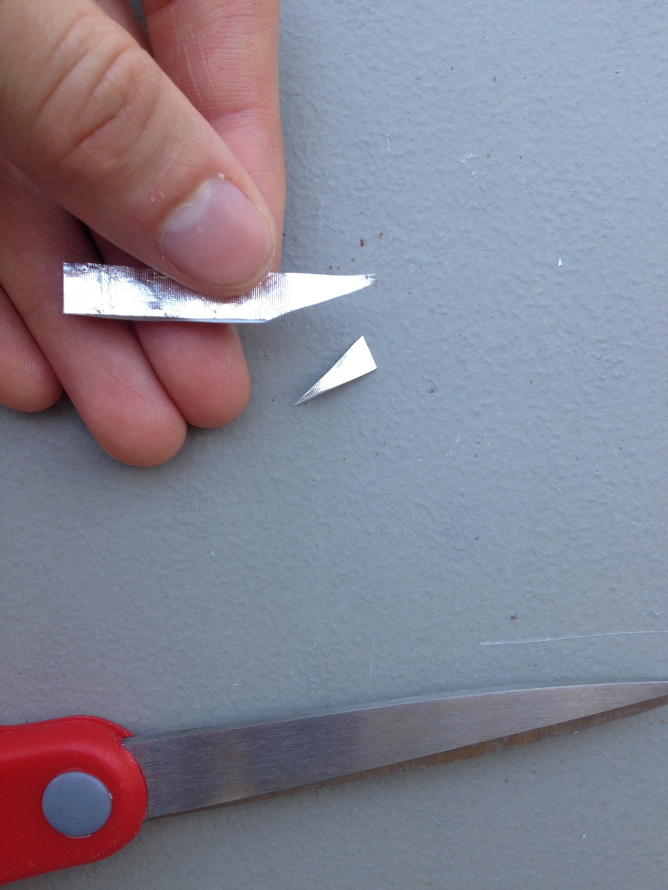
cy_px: 445
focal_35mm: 35
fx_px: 901
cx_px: 334
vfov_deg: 52.6
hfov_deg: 40.7
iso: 50
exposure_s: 1/165
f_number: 2.4
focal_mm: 4.28
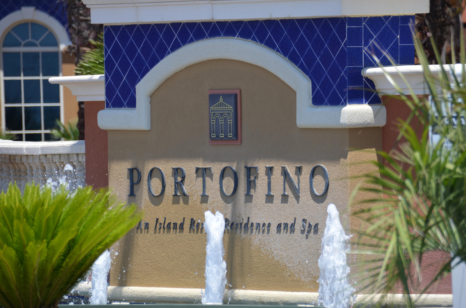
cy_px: 154
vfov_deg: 3.0
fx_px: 5813
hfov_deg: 4.6
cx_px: 233
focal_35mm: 450
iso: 200
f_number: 5.6
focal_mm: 300
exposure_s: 1/500
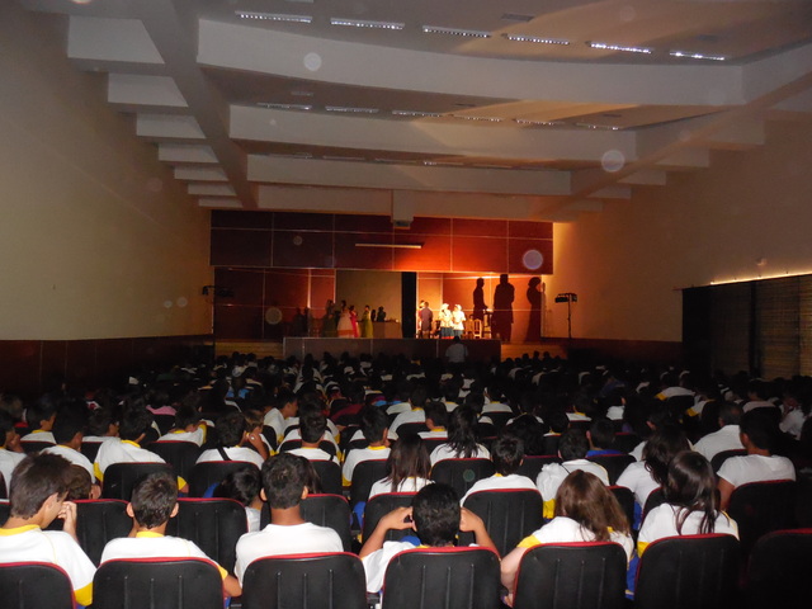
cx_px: 406
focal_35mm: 26
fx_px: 610
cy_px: 304
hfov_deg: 67.3
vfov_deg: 53.1
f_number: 3.5
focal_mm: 4.6
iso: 1600
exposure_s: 1/25
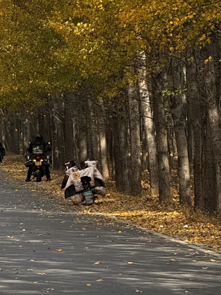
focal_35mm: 288
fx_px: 2452
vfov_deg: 6.8
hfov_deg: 5.2
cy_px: -41
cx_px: 3
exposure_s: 1/393
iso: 50
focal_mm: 15.66
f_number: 2.8
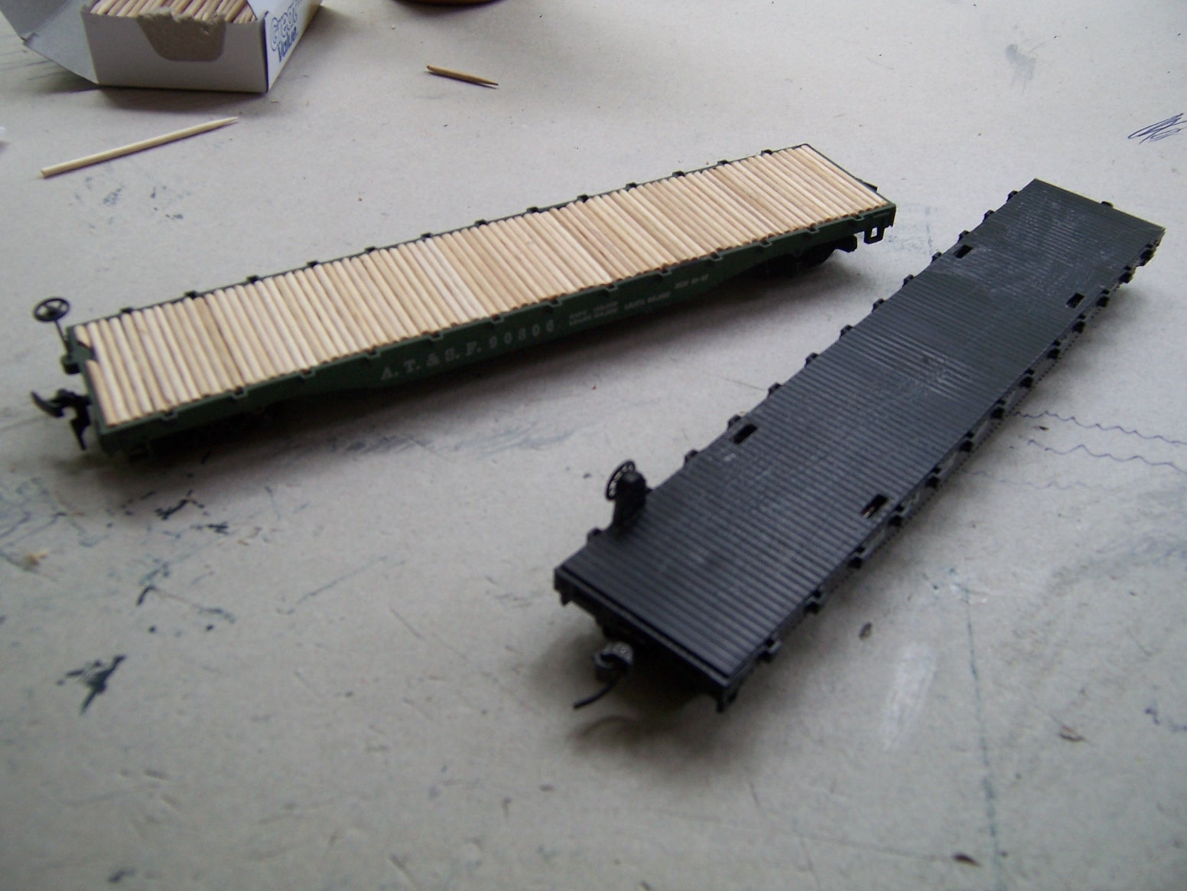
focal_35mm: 33
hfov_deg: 55.4
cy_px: 446
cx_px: 594
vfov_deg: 42.9
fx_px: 1132
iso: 80
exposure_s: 1/60
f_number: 3.4
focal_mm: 5.5
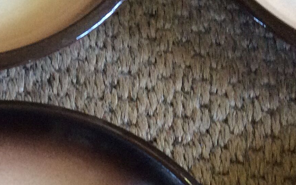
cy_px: 286
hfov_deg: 19.7
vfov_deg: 12.3
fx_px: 815
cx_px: -25
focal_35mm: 101
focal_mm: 3.3
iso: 160
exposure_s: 1/24
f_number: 2.4
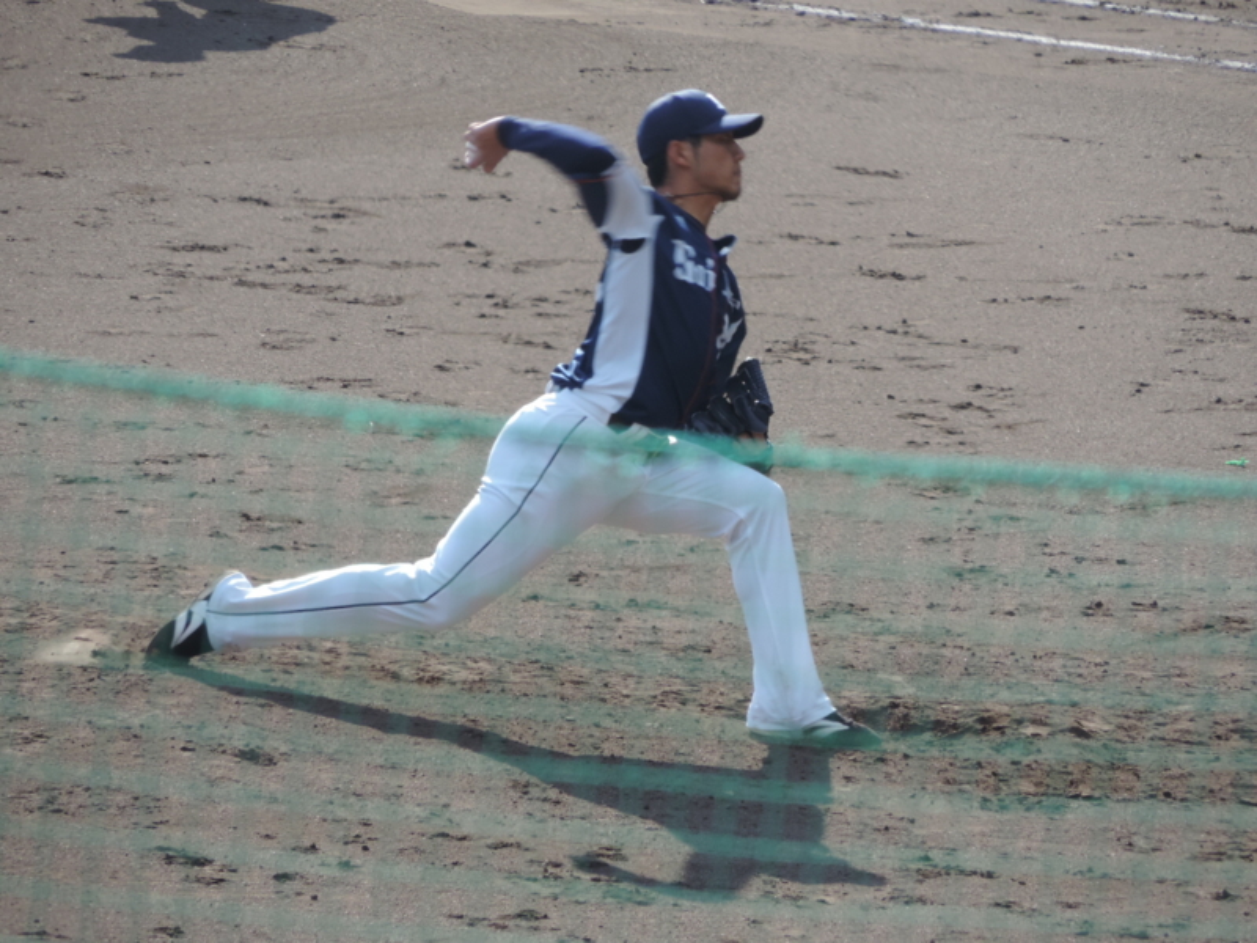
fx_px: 27235
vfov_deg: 2.0
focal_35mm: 750
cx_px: 628
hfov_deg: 2.6
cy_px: 472
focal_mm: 133.7
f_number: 5.1
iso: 140
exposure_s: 1/400
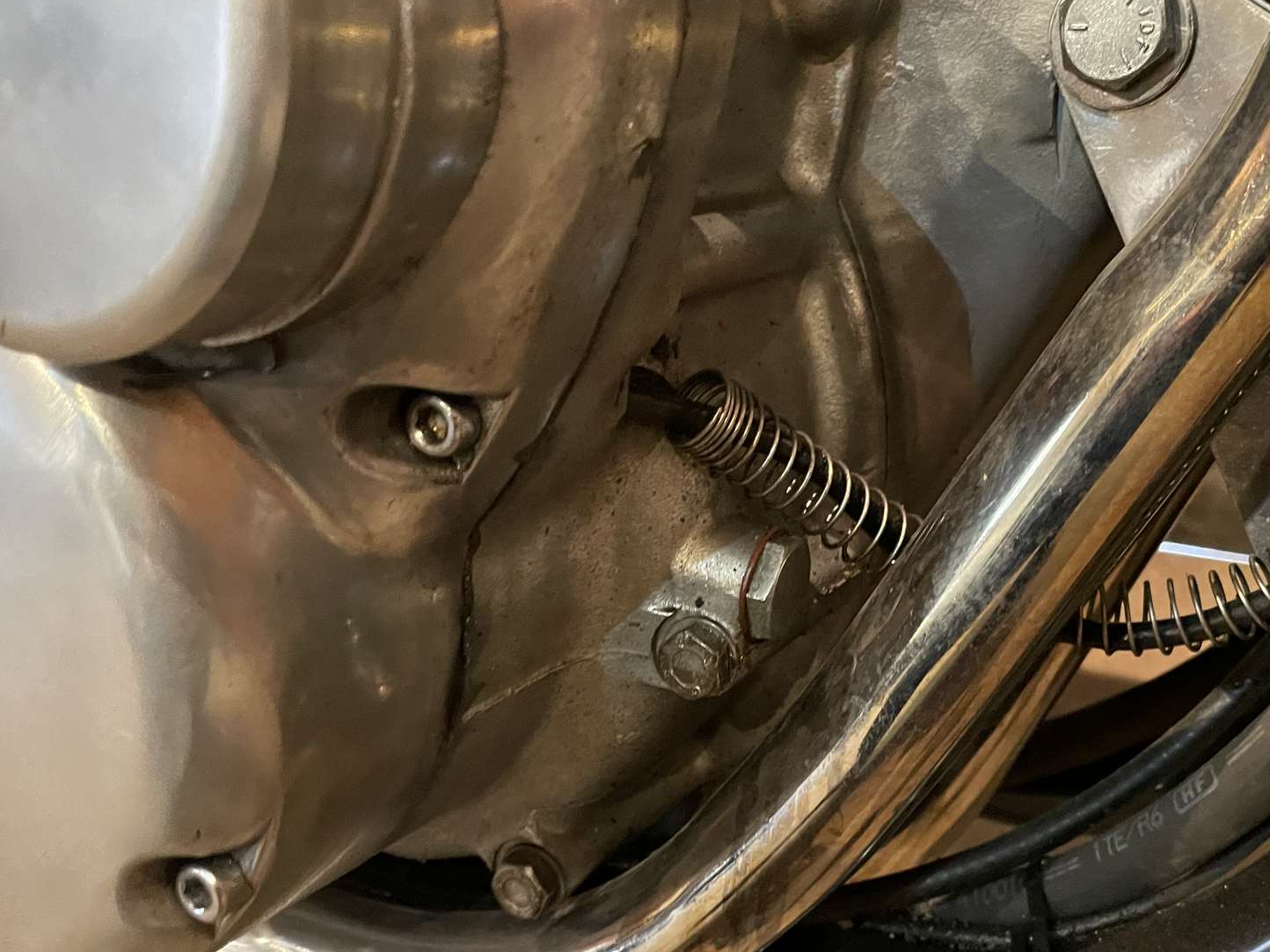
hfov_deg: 51.1
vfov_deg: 39.4
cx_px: 746
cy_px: 598
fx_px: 1321
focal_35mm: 36
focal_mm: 4.2
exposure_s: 1/25
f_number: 1.6
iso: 640
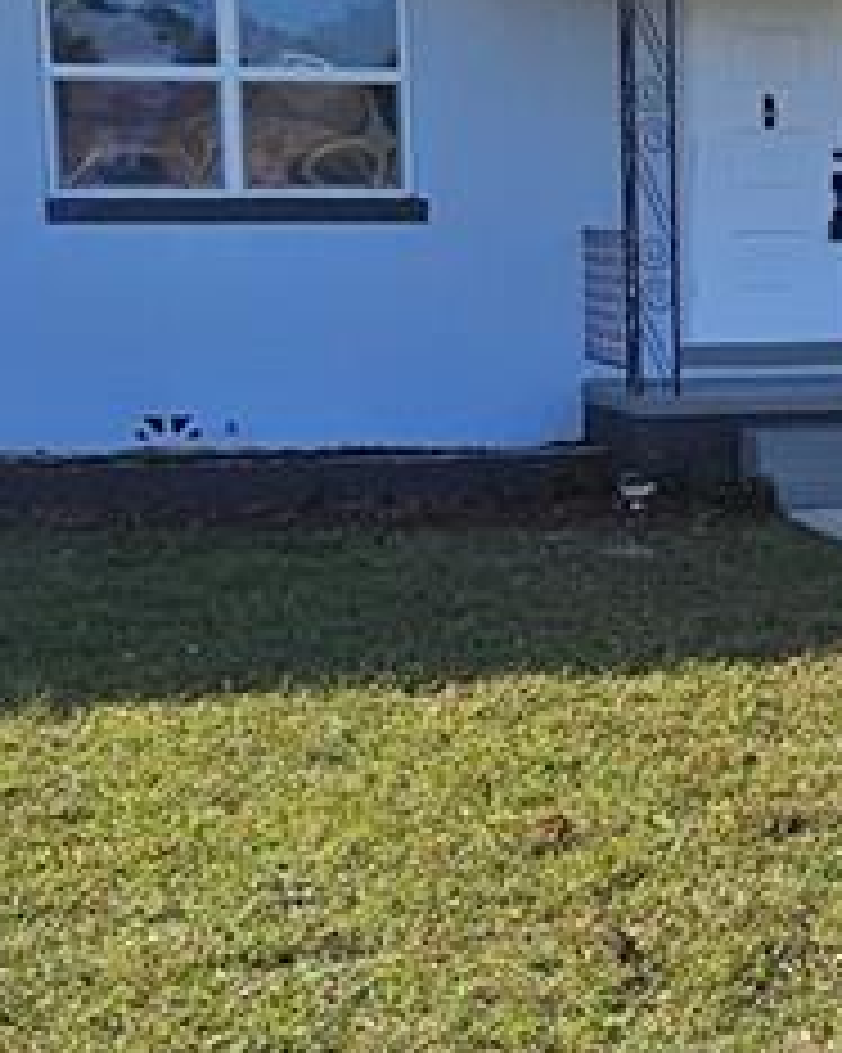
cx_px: 765
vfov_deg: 29.1
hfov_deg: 22.9
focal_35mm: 65
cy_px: 585
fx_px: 2026
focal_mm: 2.2
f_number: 2.2
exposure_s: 1/2410
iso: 50
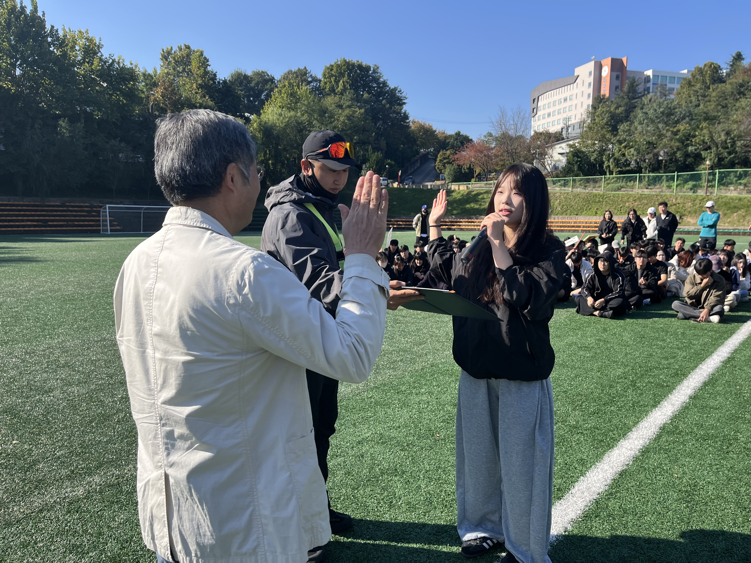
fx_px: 564
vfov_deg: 53.1
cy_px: 282
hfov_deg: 67.3
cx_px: 376
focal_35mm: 26
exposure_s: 1/1647
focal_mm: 5.1
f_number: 1.6
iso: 50
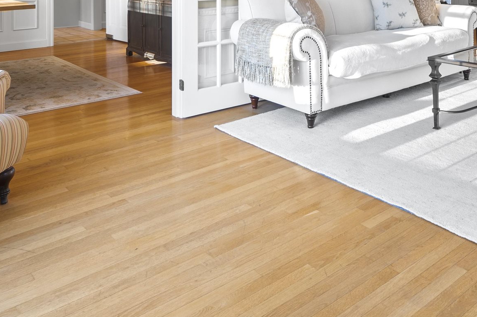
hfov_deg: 48.8
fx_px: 507
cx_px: 346
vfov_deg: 31.0
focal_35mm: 38
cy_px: -31
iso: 250
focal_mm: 14.5
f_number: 7.1
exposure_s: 1.3
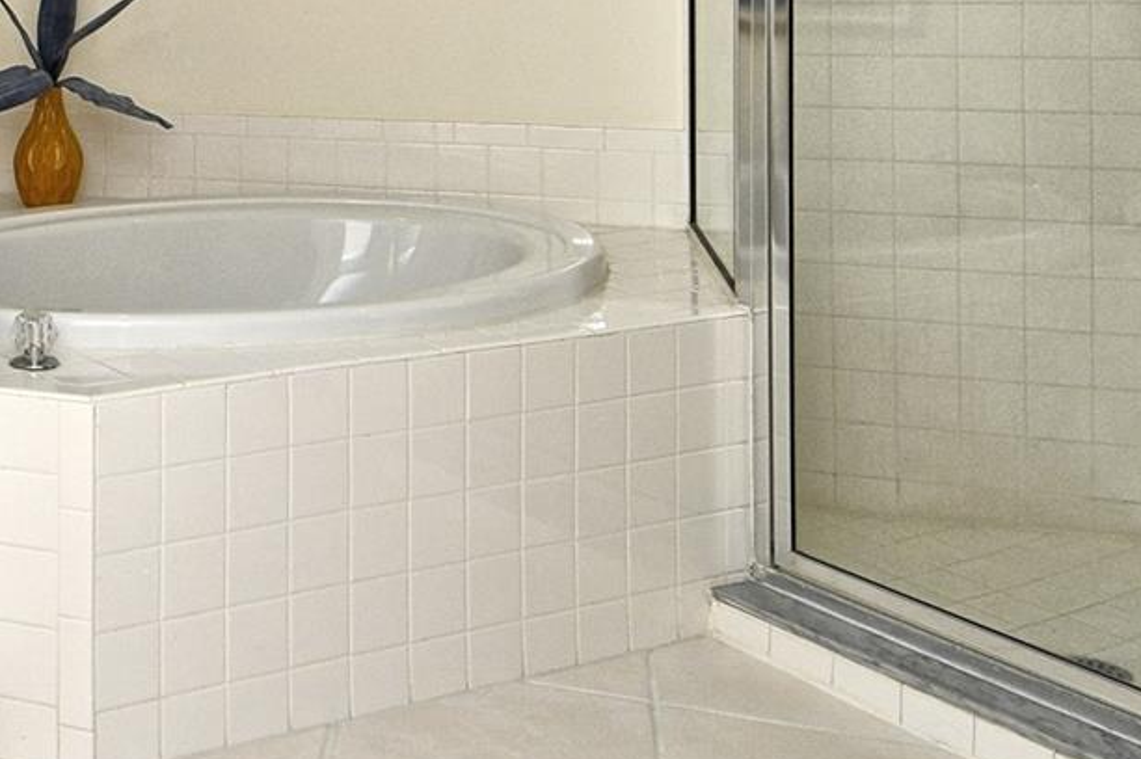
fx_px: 1489
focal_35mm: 47
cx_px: -121
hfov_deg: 35.6
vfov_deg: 26.2
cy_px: -99
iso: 640
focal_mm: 12
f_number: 14
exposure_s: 1/250
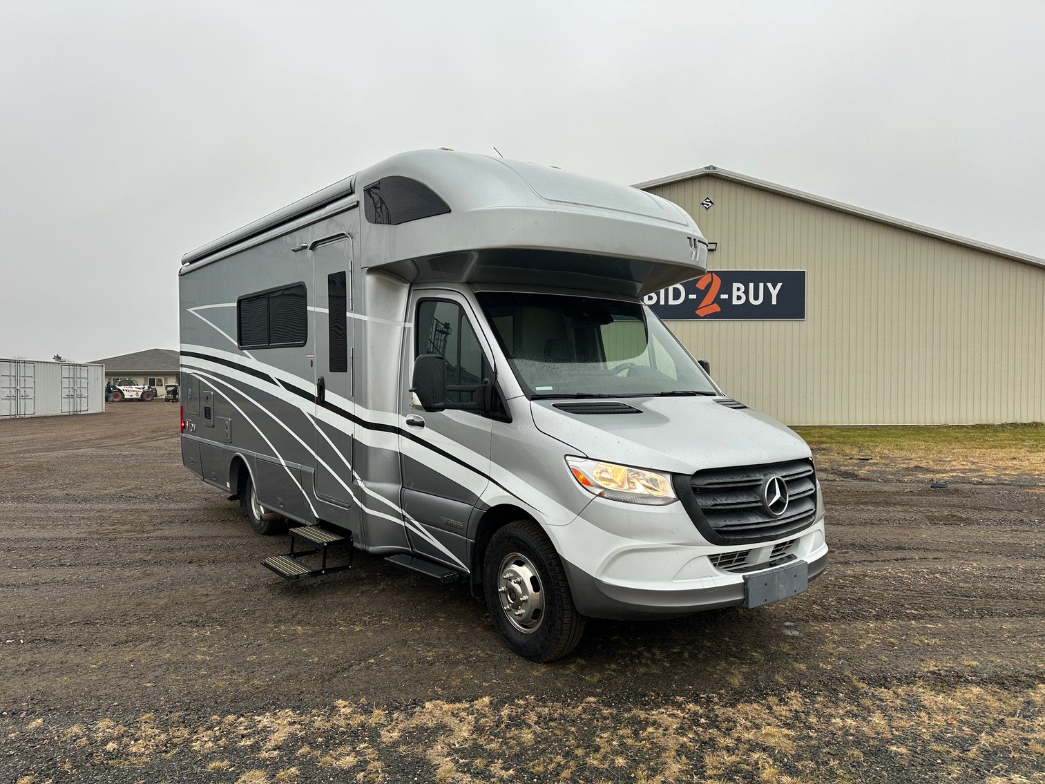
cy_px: 392
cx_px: 522
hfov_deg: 71.6
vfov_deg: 56.8
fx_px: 725
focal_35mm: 24
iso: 64
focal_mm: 6.86
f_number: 1.78
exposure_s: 1/169
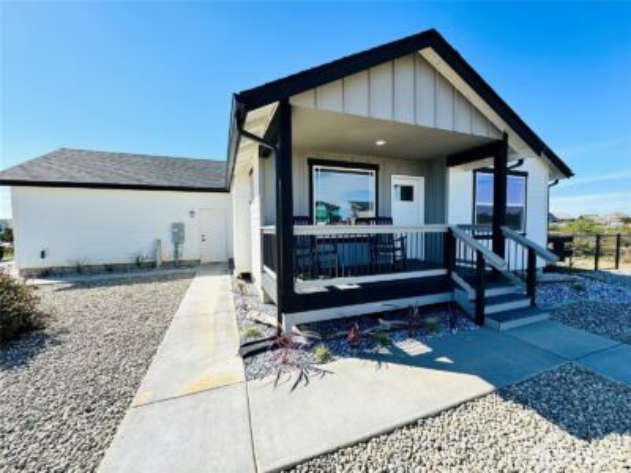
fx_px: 255
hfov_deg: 102.1
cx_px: 316
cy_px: 236
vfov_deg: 85.7
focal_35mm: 14
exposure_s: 1/875
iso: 40
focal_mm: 2.22
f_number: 2.2
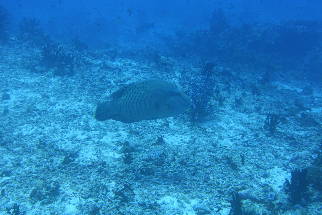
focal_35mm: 47
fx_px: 420
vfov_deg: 28.6
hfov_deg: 41.9
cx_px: 161
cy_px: 108
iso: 125
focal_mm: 17.27
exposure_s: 1/125
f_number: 4
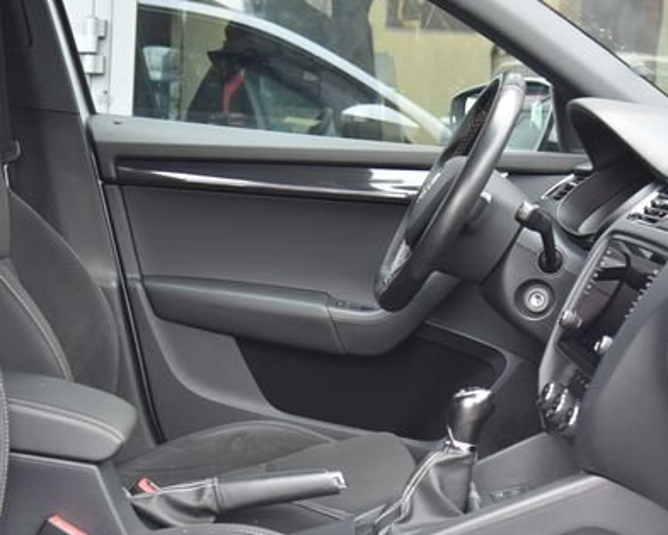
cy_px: 339
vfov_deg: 20.1
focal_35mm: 76
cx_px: 353
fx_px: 1503
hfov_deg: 25.0
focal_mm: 31
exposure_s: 1/20
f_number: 4
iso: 500
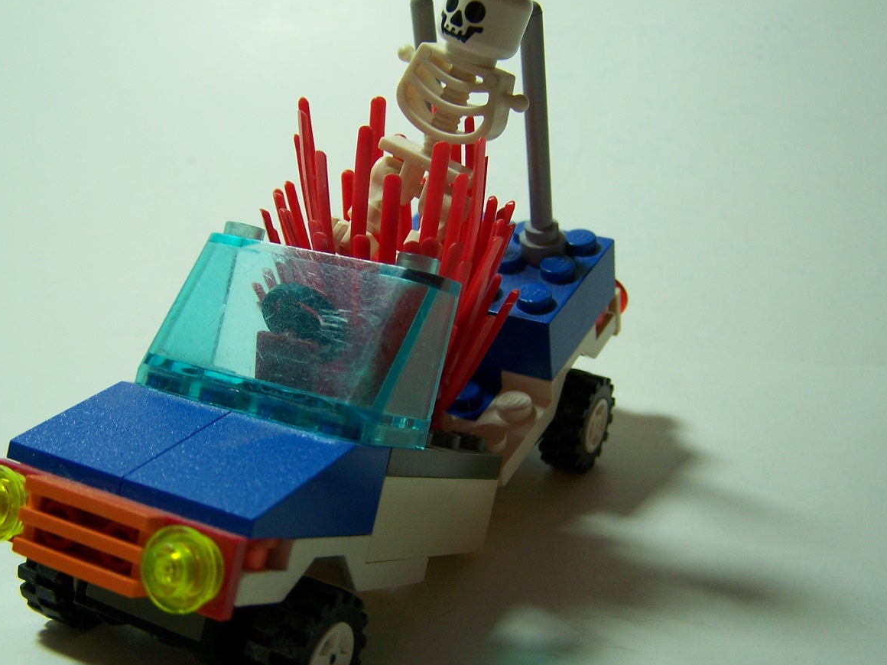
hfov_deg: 38.9
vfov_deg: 29.7
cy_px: 352
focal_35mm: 49
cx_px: 396
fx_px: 1256
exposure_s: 1/80
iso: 80
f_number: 2.8
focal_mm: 6.3
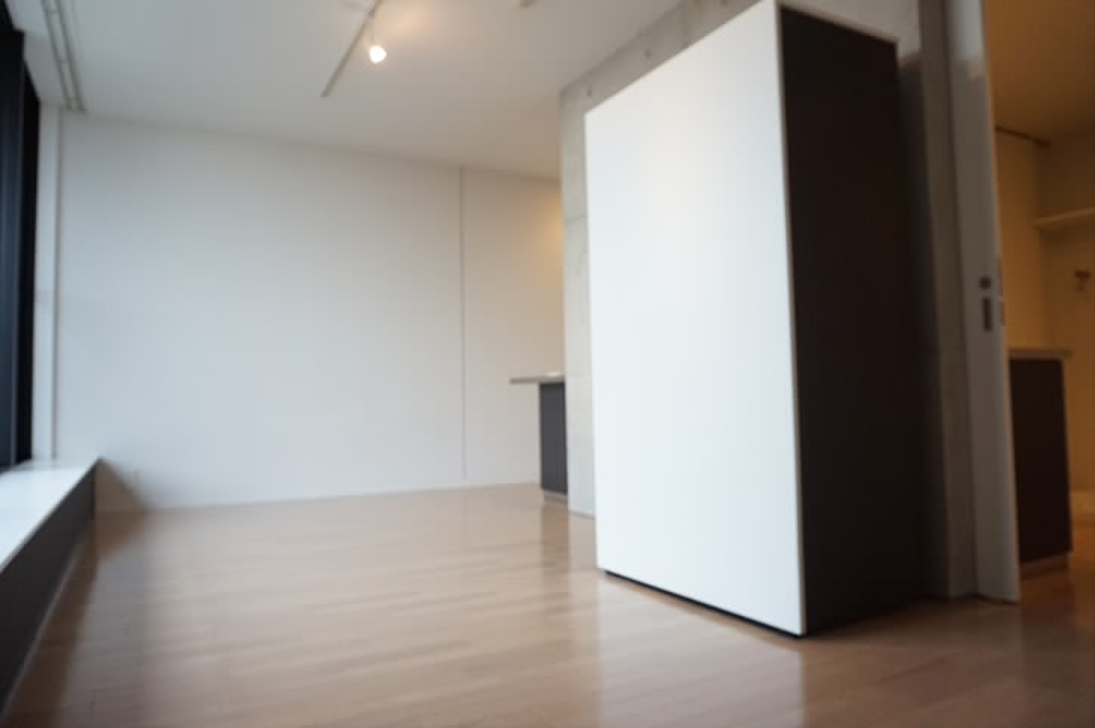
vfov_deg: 53.0
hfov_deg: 73.8
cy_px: 364
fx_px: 729
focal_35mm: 24
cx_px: 548
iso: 1250
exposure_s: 1/160
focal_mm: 16
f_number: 4
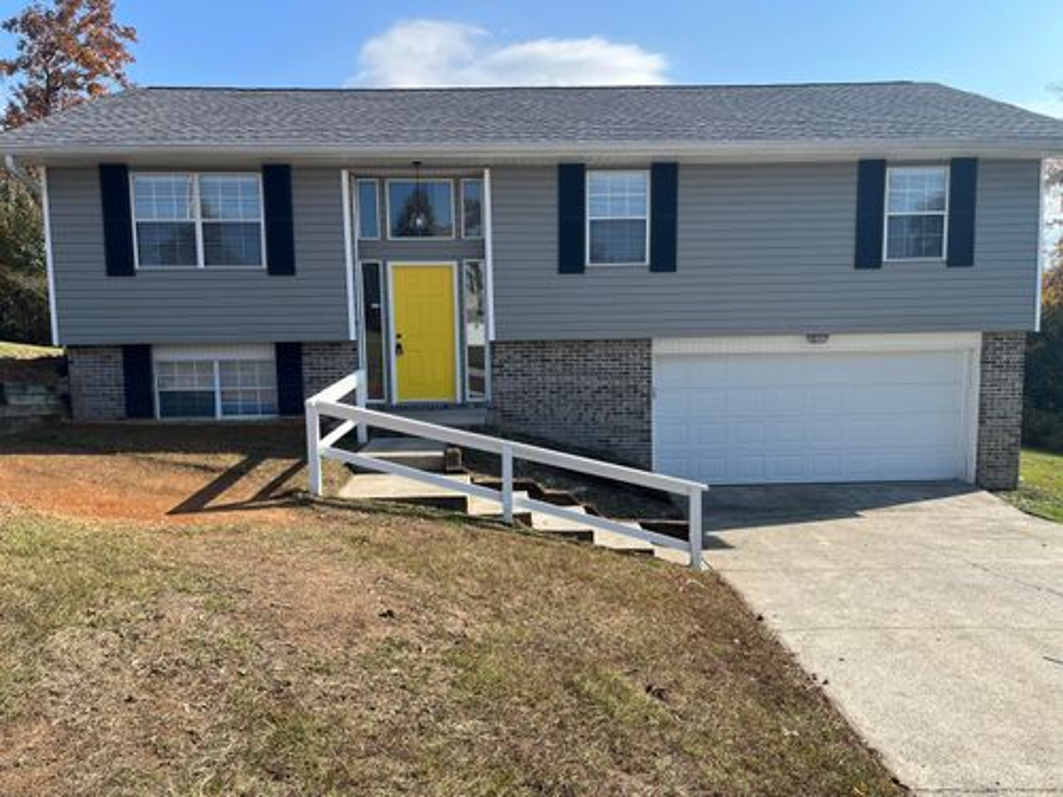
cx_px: 532
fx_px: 798
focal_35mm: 26
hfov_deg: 67.3
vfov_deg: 53.1
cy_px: 398
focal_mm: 5.1
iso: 50
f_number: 1.6
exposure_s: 1/2358
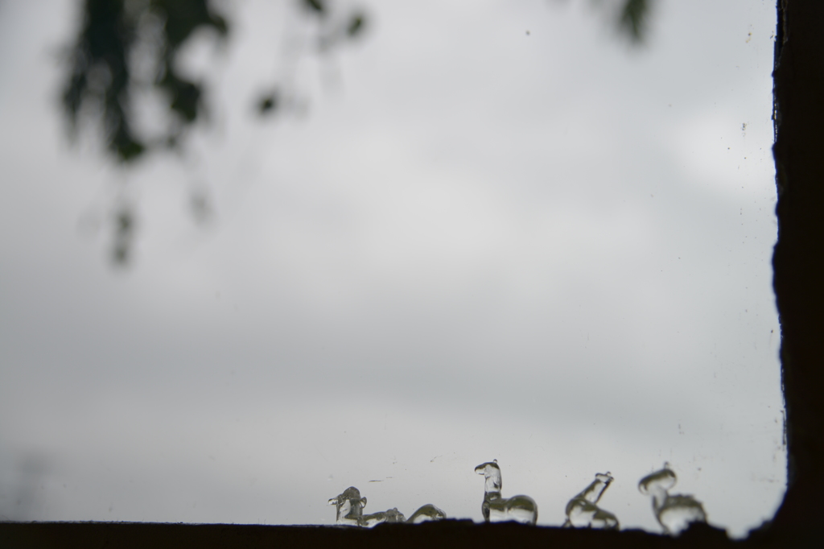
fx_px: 1144
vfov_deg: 27.0
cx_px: 412
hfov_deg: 39.6
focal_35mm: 50
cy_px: 274
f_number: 4
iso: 100
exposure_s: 1/250
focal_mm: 50
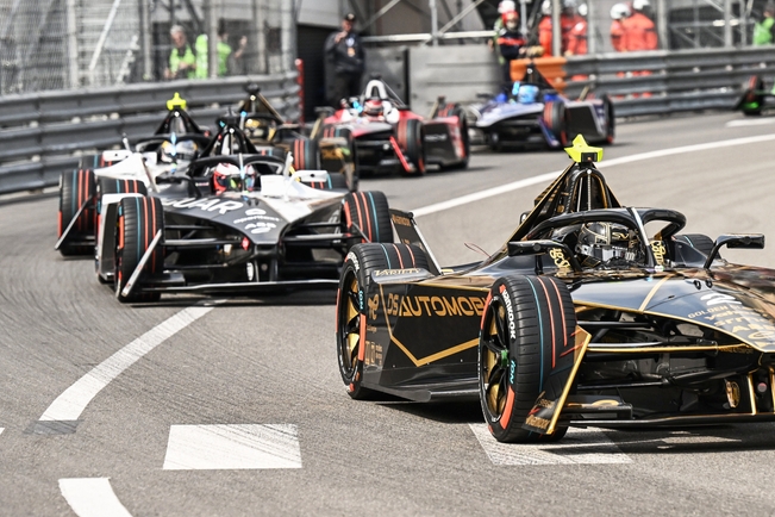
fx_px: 5123
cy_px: 121
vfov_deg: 5.8
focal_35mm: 238
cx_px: 581
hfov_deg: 8.6
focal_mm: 155
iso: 800
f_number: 4.5
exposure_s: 1/5000
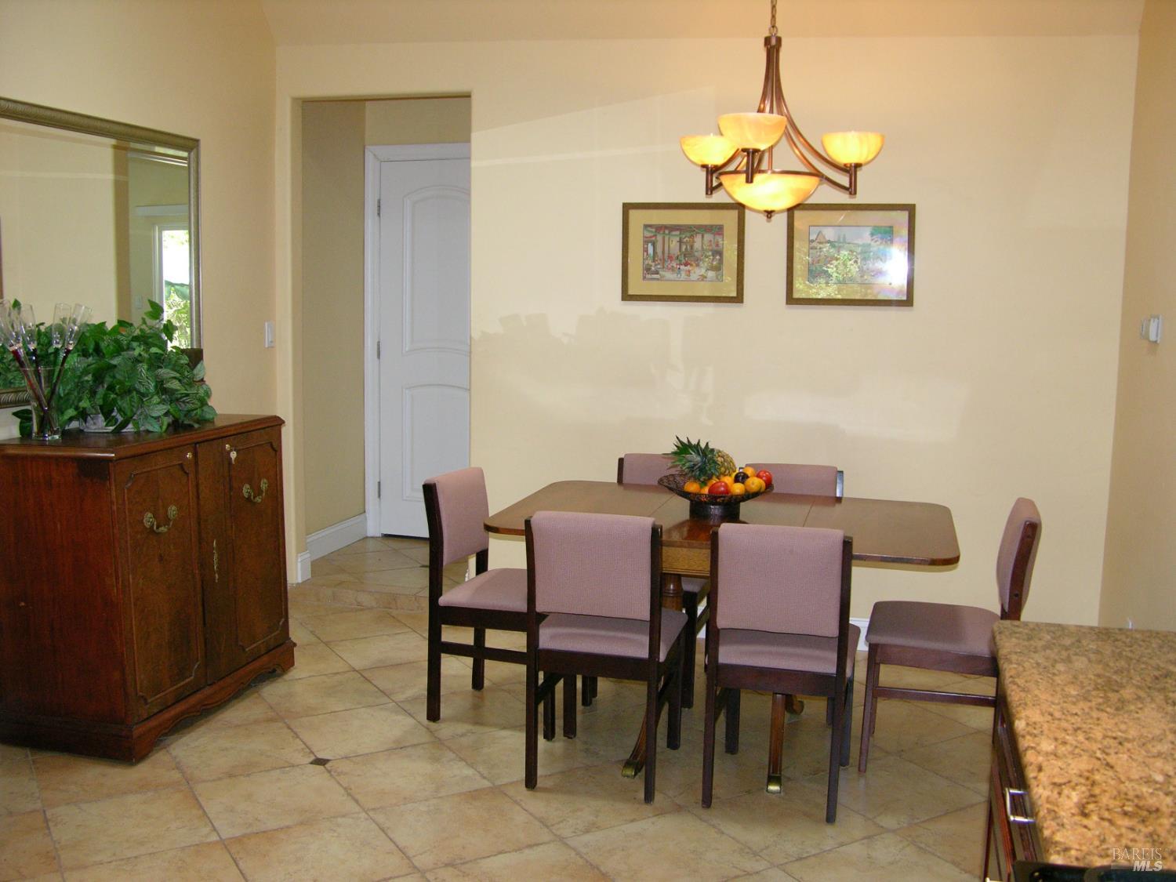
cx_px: 588
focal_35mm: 35
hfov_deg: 52.6
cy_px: 441
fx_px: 1189
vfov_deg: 40.7
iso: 200
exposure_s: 1/60.1
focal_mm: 8.9
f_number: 2.8
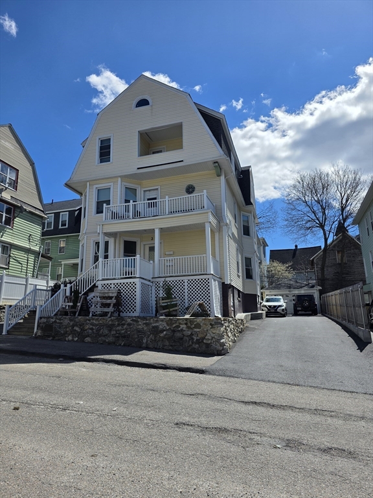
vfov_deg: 73.9
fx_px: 330
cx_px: 186
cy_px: 249
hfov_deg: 58.9
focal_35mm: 23
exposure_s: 1/7944
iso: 50
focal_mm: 6.3
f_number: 1.7
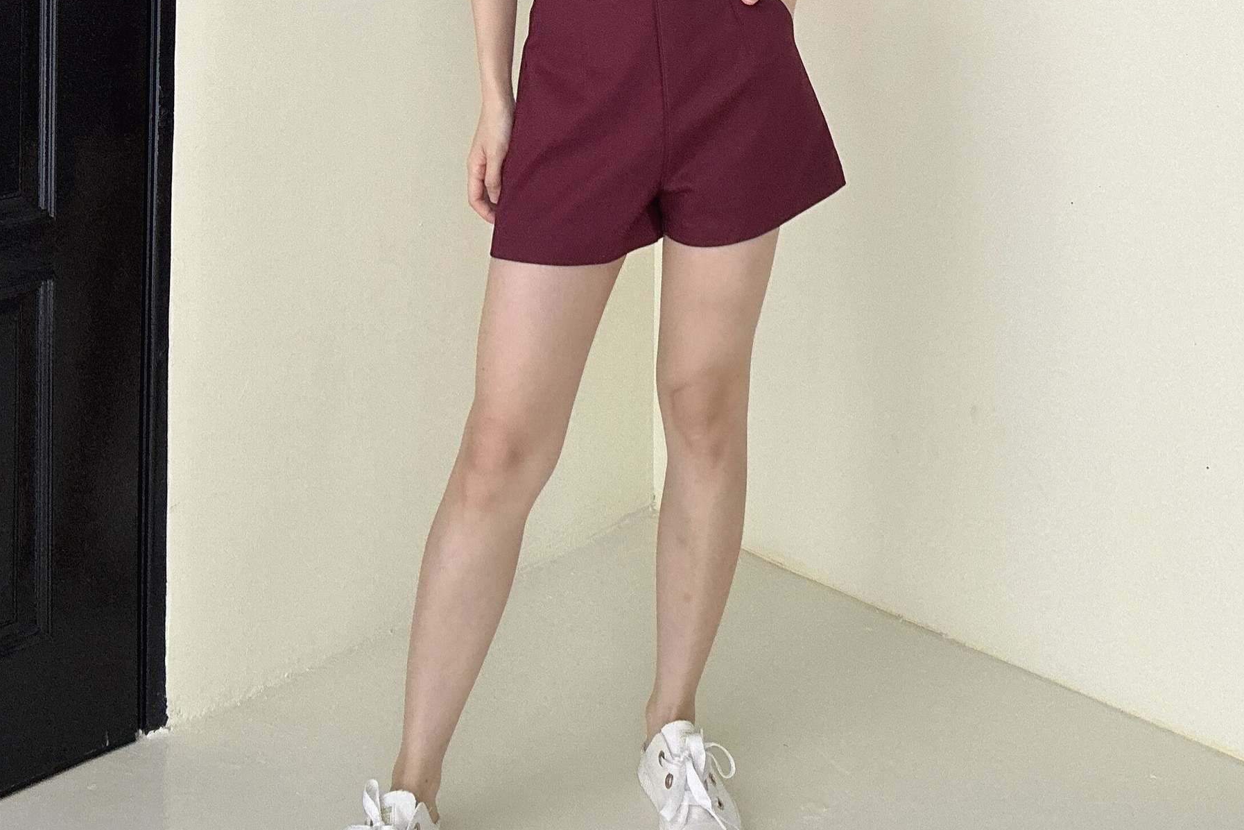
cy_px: 124
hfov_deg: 58.7
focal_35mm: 32
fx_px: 1106
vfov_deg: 38.9
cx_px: 621
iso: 80
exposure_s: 1/104
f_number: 1.9
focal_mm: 2.69
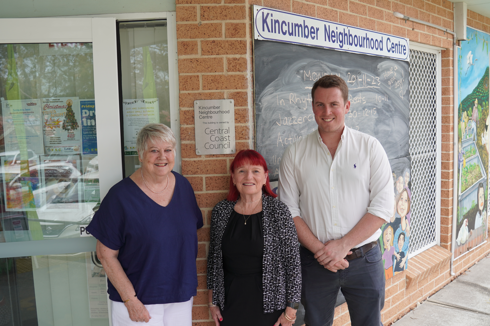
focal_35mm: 36
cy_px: 163
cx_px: 245
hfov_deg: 53.1
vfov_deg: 36.9
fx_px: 490
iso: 100
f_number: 4
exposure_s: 1/250
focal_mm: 24
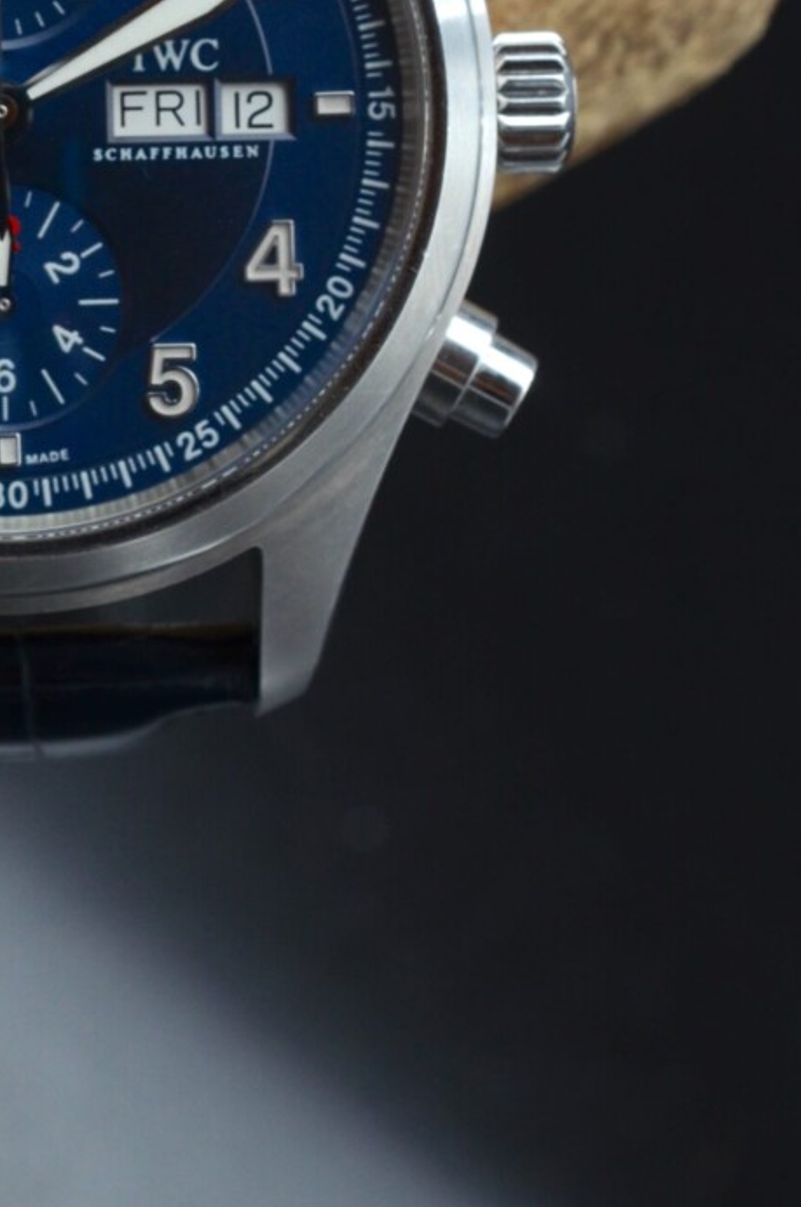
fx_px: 6095
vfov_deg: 11.2
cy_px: 112
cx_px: -5
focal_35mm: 182
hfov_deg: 7.5
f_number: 10
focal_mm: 60
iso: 500
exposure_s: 1/40
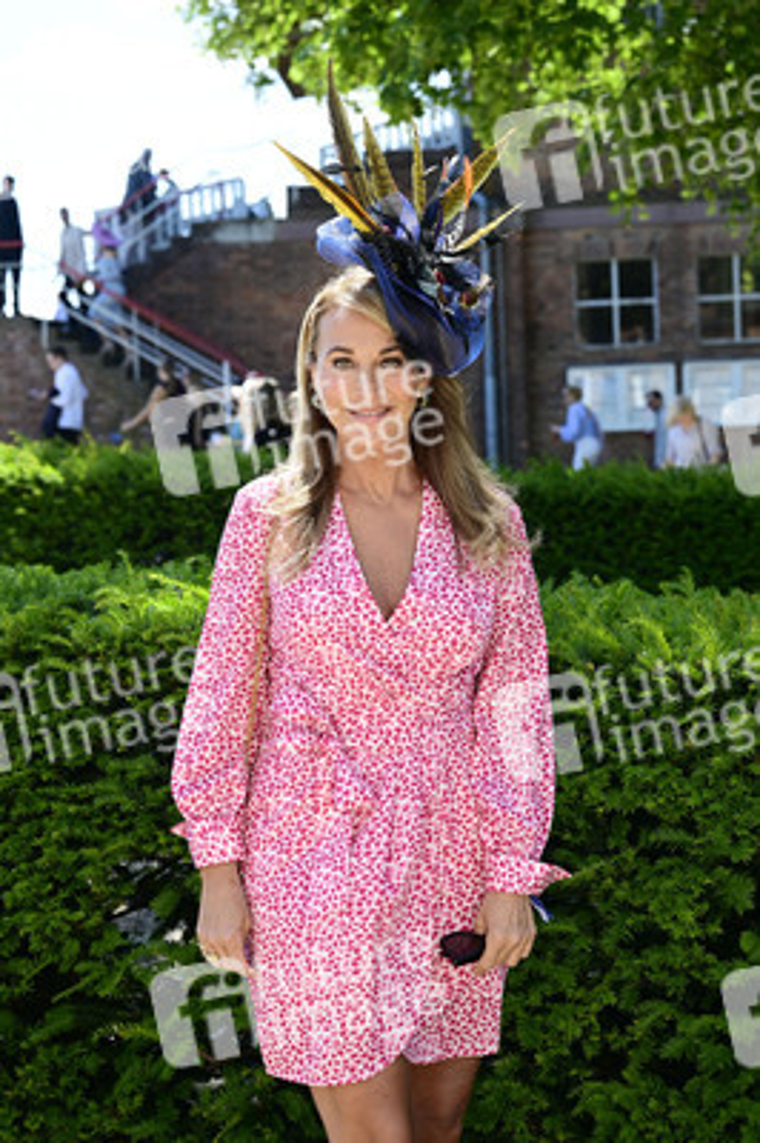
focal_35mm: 58
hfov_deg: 23.3
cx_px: 380
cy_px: 572
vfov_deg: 34.5
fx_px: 1840
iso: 100
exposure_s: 1/200
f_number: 5
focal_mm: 58
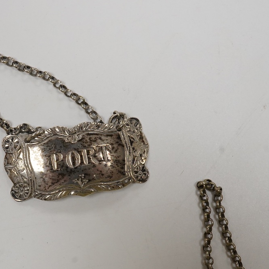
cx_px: 59
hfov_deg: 26.1
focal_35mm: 65
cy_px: 145
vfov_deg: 26.5
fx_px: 571
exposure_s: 1/160
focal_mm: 30
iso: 2500
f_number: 16
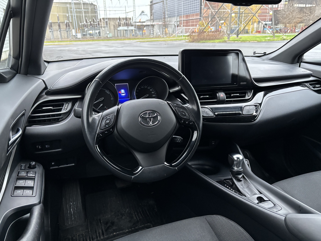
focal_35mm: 26
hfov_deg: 67.3
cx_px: 160
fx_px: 241
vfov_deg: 53.1
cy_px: 120
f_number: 1.6
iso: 500
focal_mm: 5.96
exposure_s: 1/57
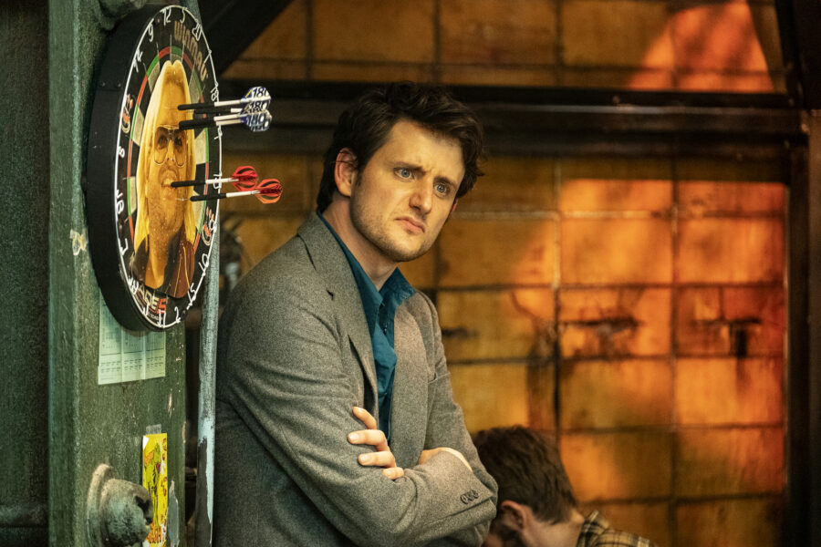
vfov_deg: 8.3
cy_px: 274
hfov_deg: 12.4
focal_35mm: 166
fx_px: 3785
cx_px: 410
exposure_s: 1/80
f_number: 2.8
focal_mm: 110.6
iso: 3200
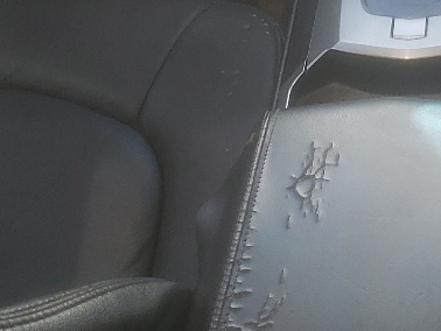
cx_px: 424
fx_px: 1402
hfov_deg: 17.5
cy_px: -36
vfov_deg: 13.2
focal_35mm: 110
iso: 50
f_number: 1.5
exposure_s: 1/233
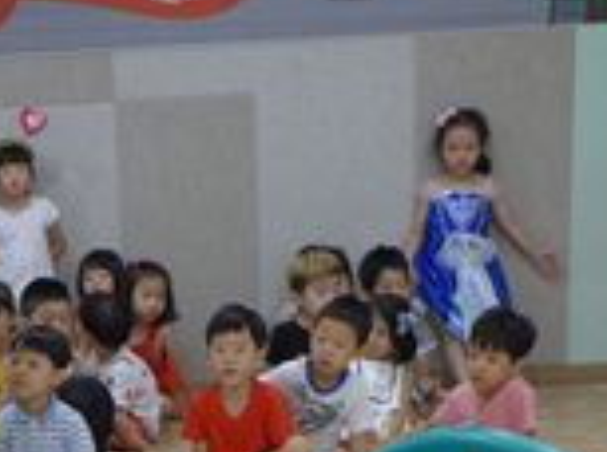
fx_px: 1907
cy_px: 793
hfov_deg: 17.9
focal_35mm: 109
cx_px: 111
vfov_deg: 12.4
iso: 80
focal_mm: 5.1
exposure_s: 1/60
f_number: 1.5
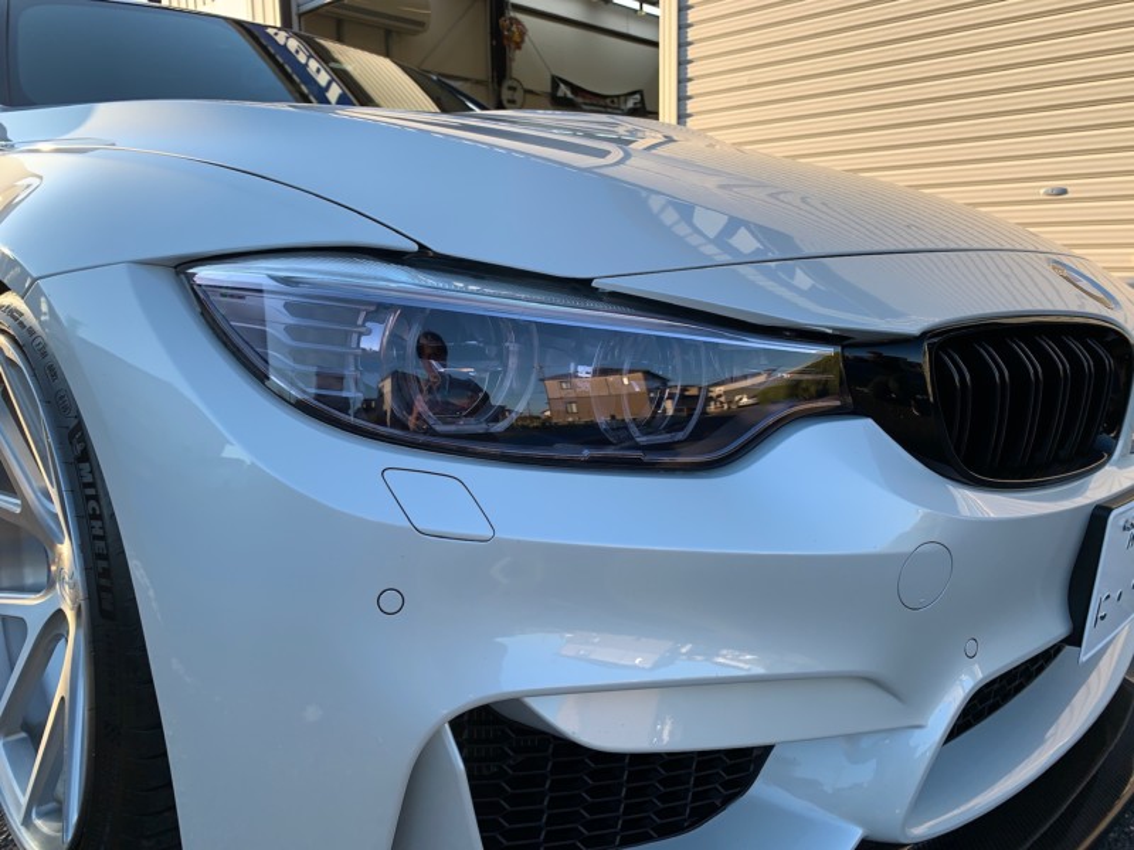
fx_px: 852
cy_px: 425
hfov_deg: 67.3
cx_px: 567
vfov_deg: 53.1
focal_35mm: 26
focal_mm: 4.25
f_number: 1.8
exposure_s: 1/336
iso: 25
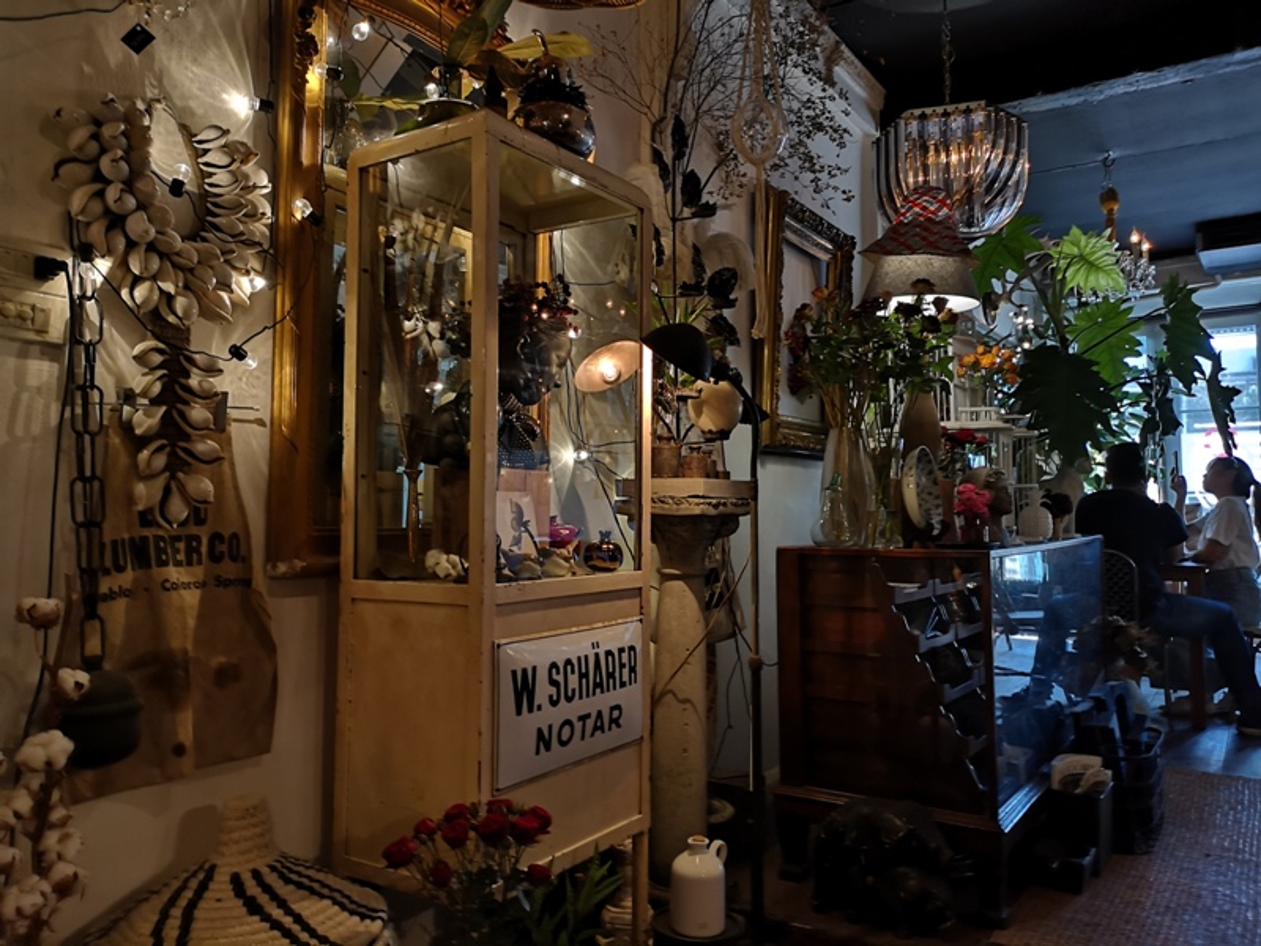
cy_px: 473
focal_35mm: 27
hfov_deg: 65.3
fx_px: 984
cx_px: 630
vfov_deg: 51.4
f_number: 1.8
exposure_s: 1/25
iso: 320
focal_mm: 3.95
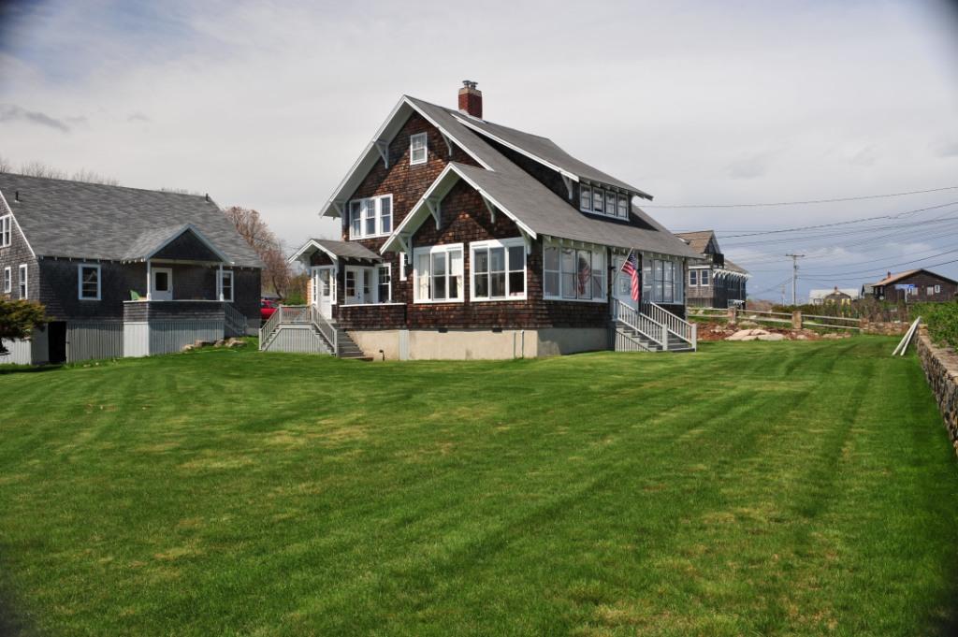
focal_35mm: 28
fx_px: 744
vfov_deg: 46.3
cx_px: 479
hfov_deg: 65.5
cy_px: 318
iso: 250
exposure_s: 1/250
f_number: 8
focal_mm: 28
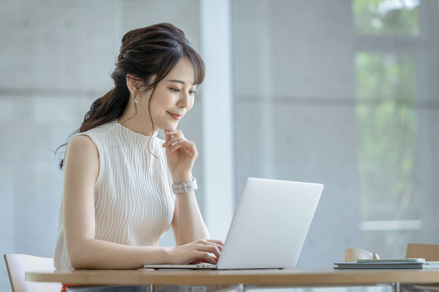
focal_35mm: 90
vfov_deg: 15.2
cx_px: 220
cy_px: 146
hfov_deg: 22.6
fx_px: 1097
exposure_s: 1/320
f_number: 3.2
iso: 500
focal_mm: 90
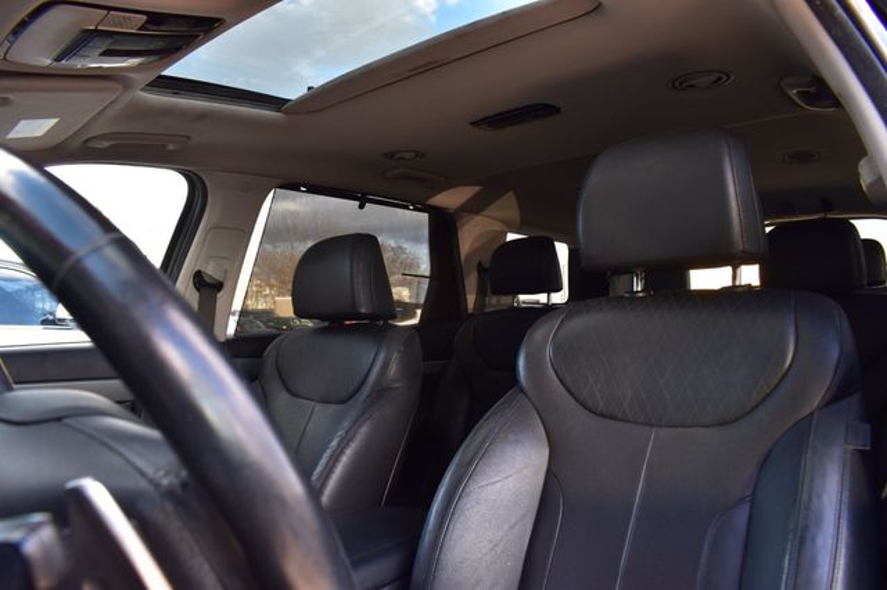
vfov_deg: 47.9
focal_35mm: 27
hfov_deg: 67.4
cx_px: 444
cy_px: 295
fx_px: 665
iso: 400
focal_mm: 18
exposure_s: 1/50
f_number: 8
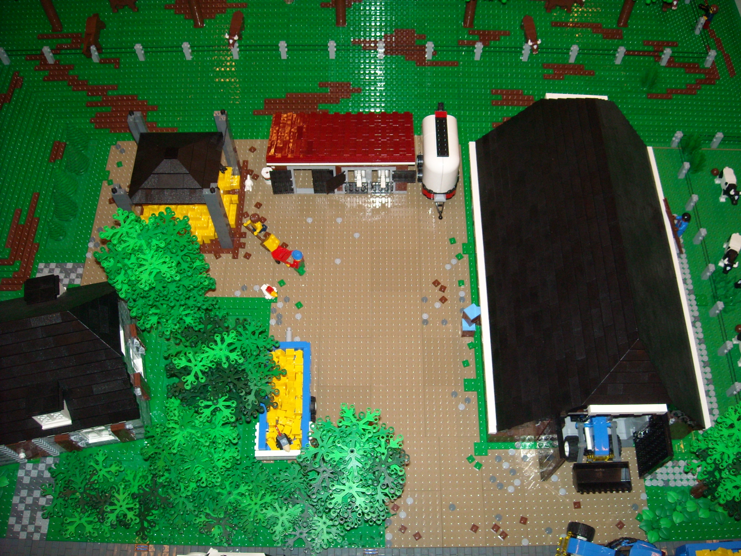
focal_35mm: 35
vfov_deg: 40.7
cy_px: 278
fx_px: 749
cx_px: 370
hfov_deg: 52.6
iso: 200
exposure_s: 1/60
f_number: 2.8
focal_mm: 5.7
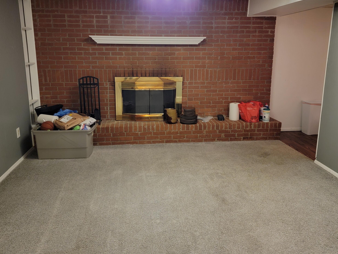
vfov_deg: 48.0
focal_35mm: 29
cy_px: 103
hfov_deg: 61.6
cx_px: 161
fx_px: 283
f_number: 1.8
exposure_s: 1/30
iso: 640
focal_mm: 6.7
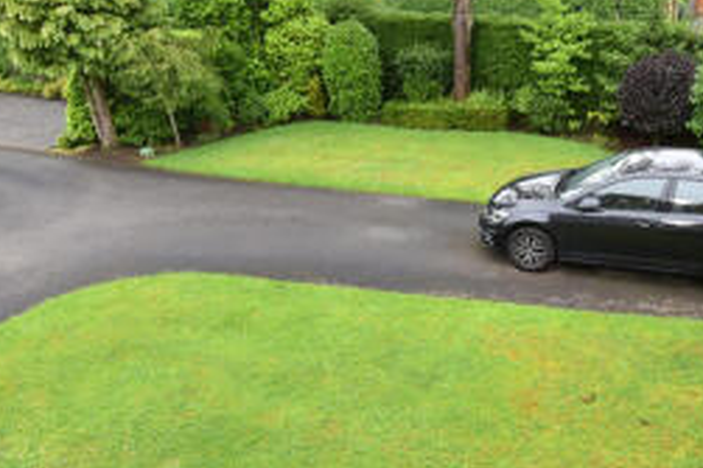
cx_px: 465
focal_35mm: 36
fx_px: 703
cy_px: 268
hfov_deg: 52.2
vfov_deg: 36.8
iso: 800
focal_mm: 19
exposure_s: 1/125
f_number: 8
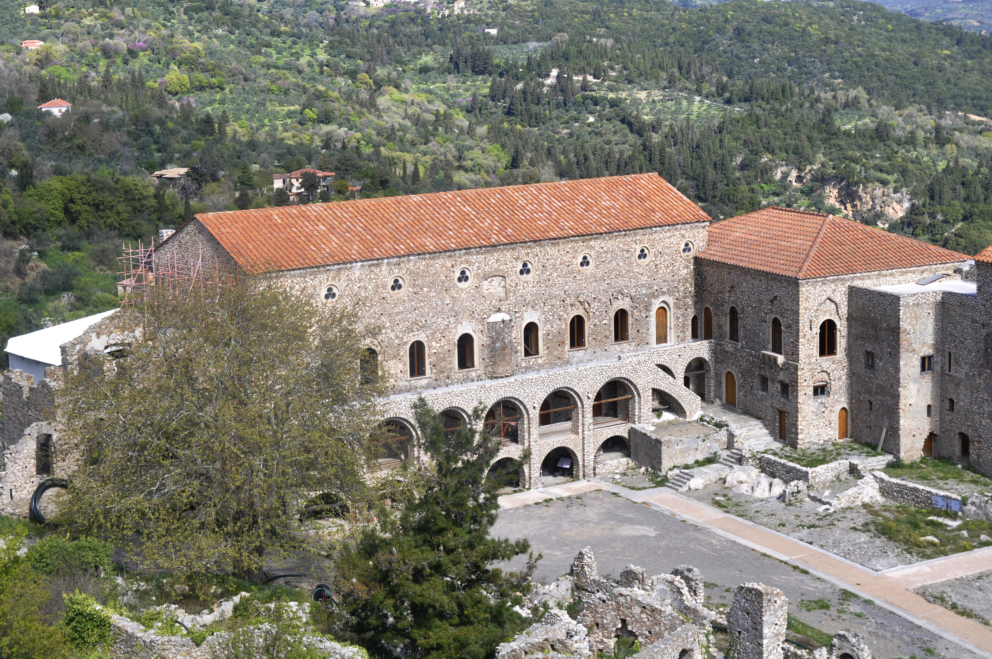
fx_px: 1982
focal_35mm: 72
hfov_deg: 28.1
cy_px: 330
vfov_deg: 18.9
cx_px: 496
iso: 200
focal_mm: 48
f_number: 7.1
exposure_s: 1/200
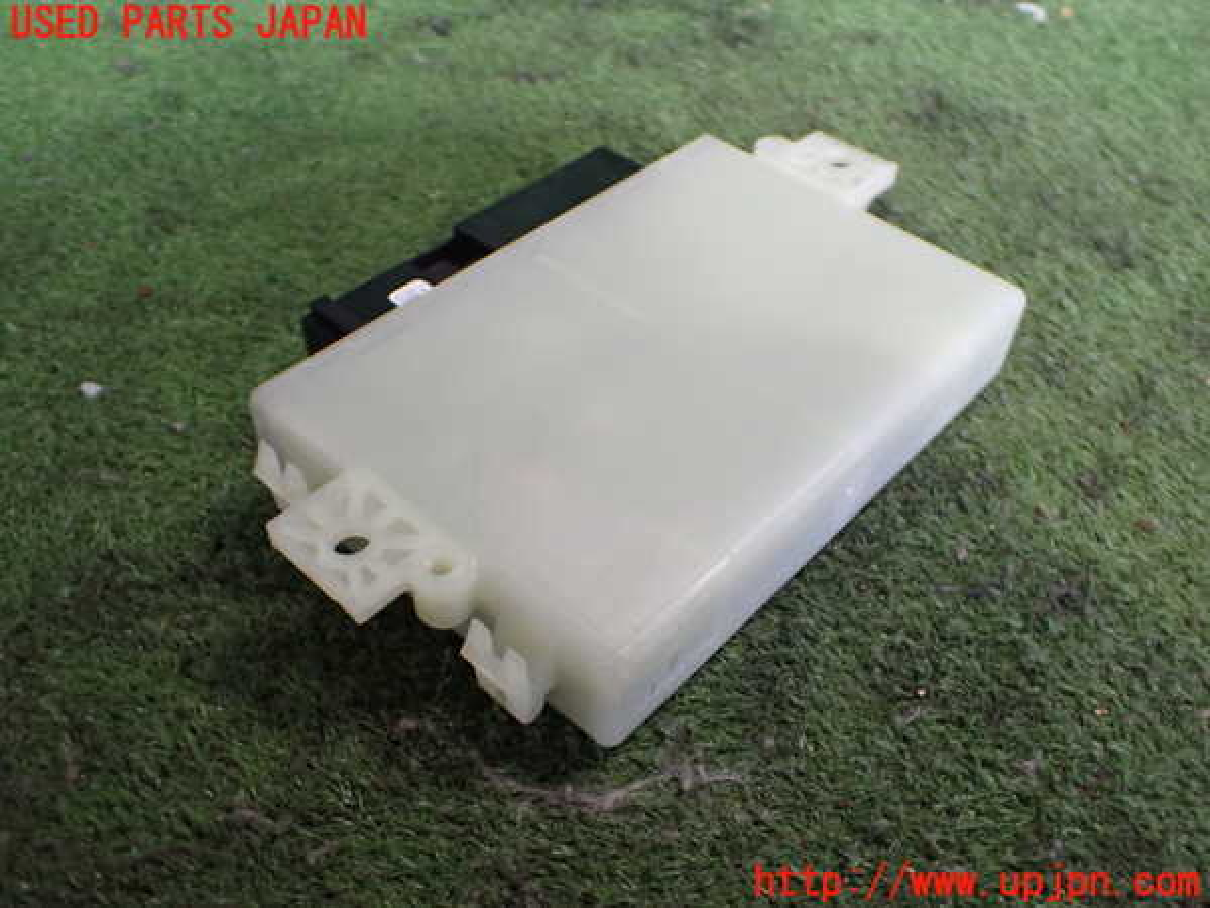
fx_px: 1049
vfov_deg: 46.8
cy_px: 454
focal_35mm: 30
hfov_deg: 60.0
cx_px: 605
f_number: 2.3
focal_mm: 5.4
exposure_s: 1/125
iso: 800
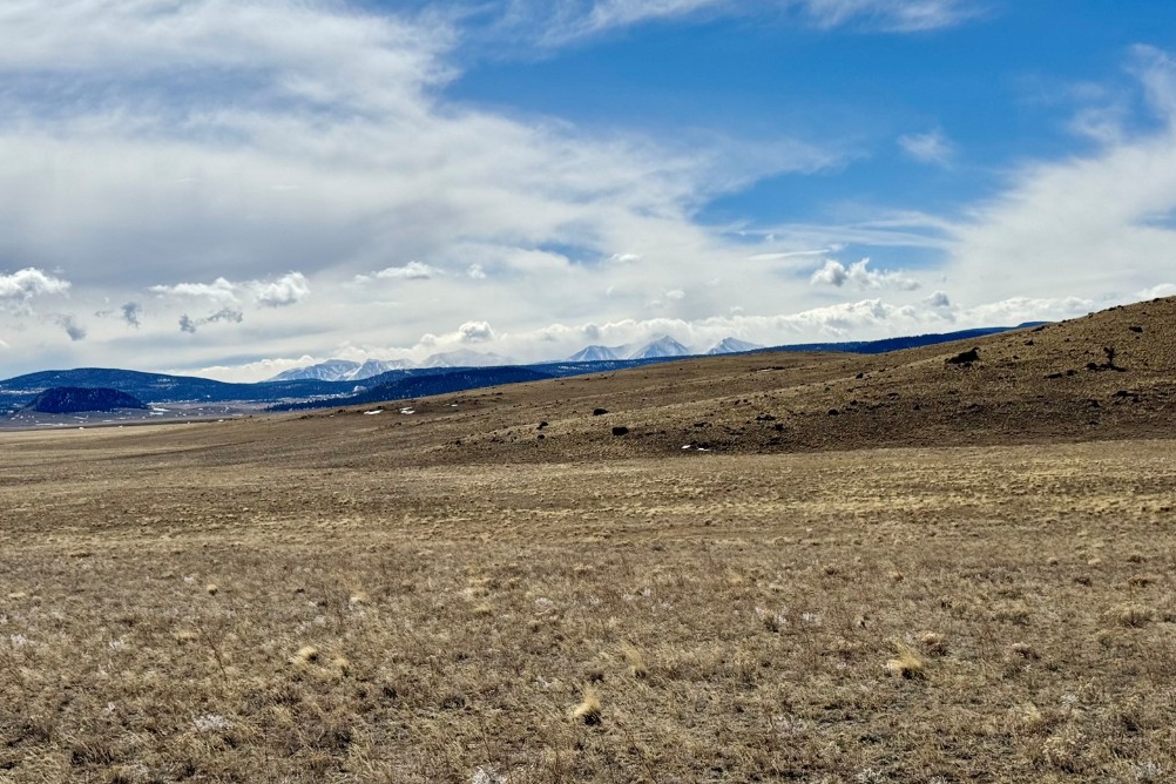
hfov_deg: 38.9
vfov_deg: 26.5
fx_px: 1666
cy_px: 403
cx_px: 588
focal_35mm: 51
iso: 80
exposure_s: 1/15385
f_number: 1.78
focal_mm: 6.76
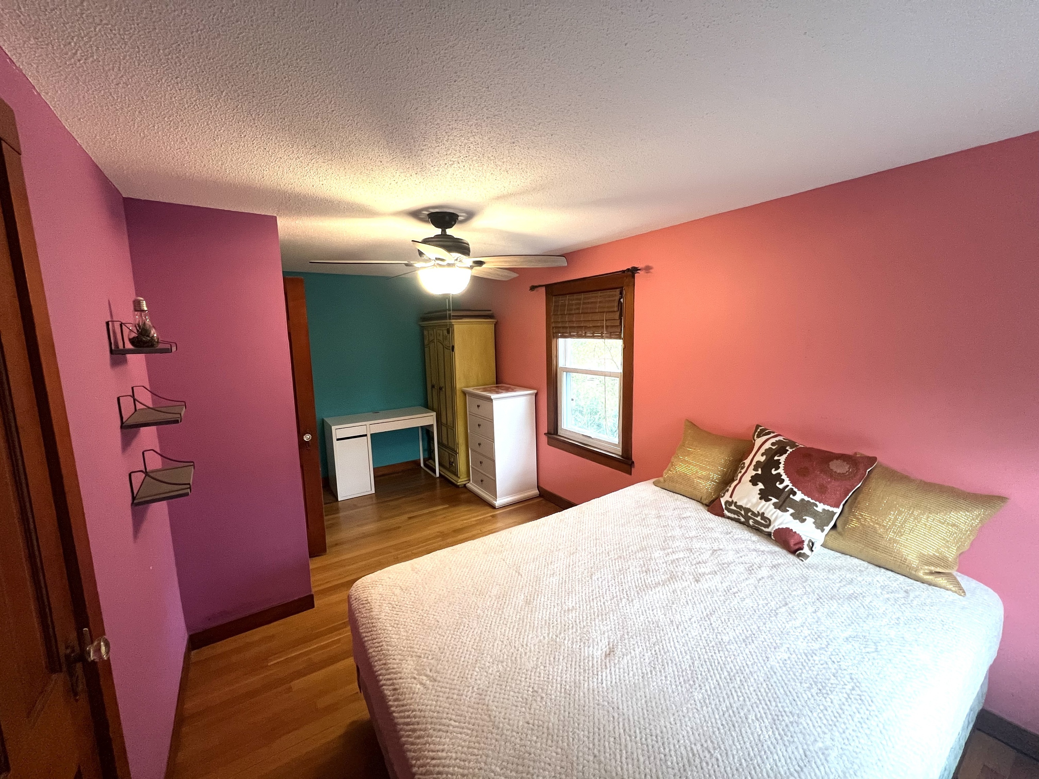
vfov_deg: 89.9
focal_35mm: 13
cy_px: 390
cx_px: 520
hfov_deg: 106.2
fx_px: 390
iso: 400
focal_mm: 1.57
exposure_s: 1/60
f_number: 1.8
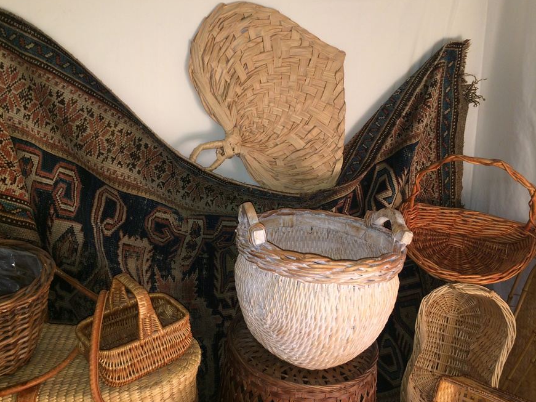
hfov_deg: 58.4
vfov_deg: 45.4
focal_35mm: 31
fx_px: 480
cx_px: 264
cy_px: 201
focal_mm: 4.12
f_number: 2.2
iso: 64
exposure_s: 1/30
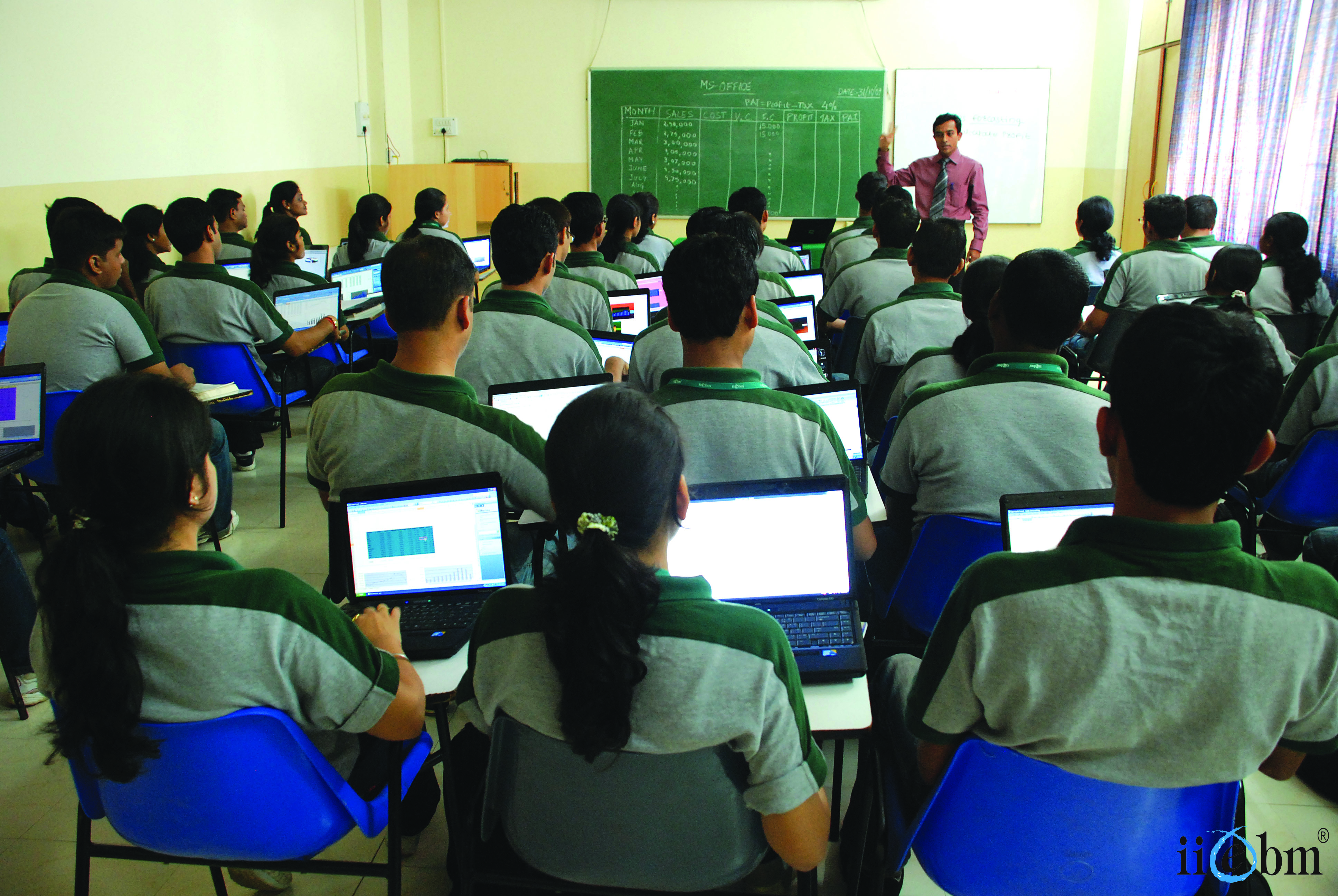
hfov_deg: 61.9
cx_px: 669
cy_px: 448
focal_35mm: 30
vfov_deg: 43.7
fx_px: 1116
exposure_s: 1/10
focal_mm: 20
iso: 800
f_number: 3.8
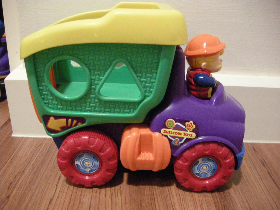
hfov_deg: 52.6
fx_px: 283
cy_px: 105
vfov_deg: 40.7
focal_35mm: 35
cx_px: 140
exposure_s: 1/6.8
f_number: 2.7
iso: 800
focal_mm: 7.5
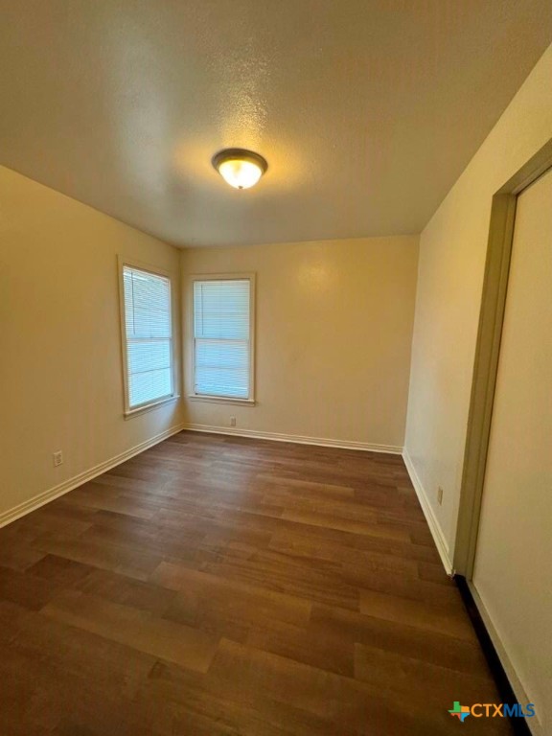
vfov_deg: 102.1
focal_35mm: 14
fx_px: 298
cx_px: 276
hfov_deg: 85.7
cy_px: 368
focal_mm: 2.22
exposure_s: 1/120
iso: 250
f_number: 2.2
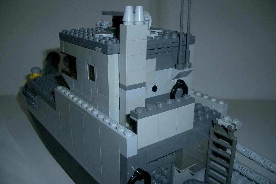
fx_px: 284
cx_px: 140
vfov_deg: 36.0
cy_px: 95
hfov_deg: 51.9
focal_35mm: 37
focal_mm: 5.8
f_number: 2.6
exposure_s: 1/40
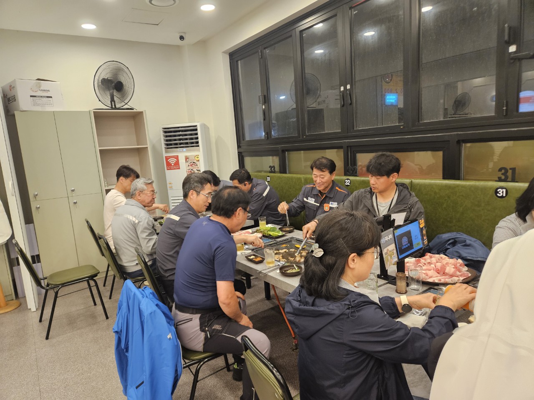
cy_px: 200
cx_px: 267
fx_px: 355
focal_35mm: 23
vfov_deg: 58.9
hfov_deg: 73.9
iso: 400
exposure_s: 1/120
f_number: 1.8
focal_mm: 5.4
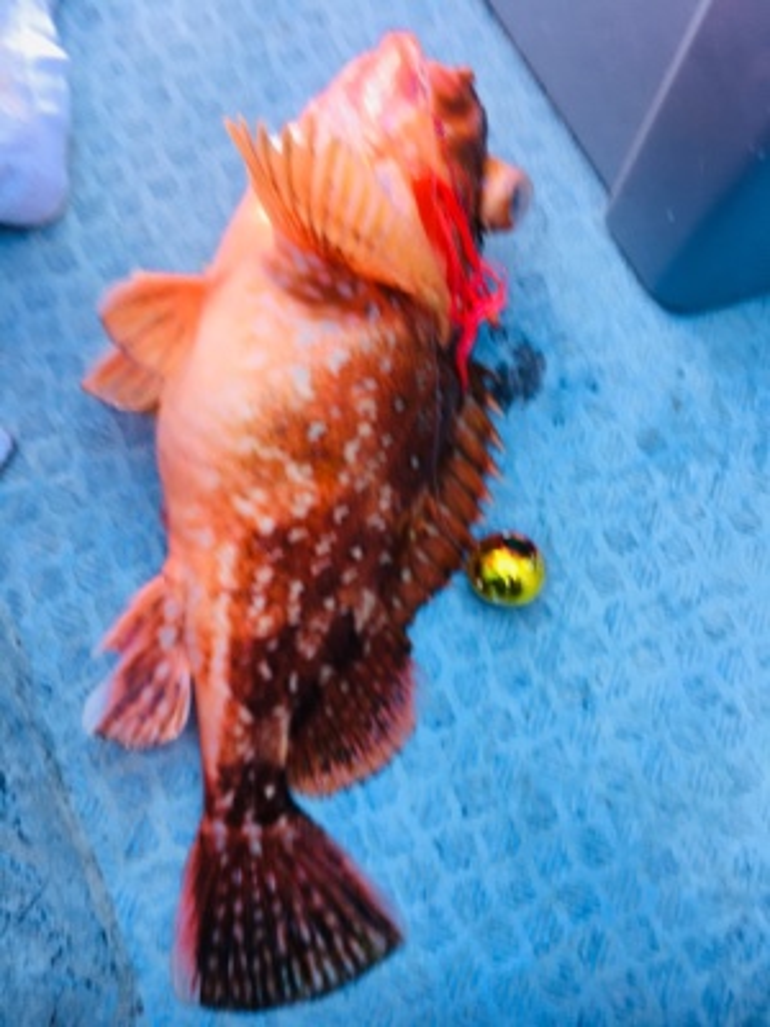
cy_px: 514
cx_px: 385
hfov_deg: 48.2
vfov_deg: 61.7
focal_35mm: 29
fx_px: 860
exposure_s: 1/60
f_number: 2.2
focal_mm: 4.15
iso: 32
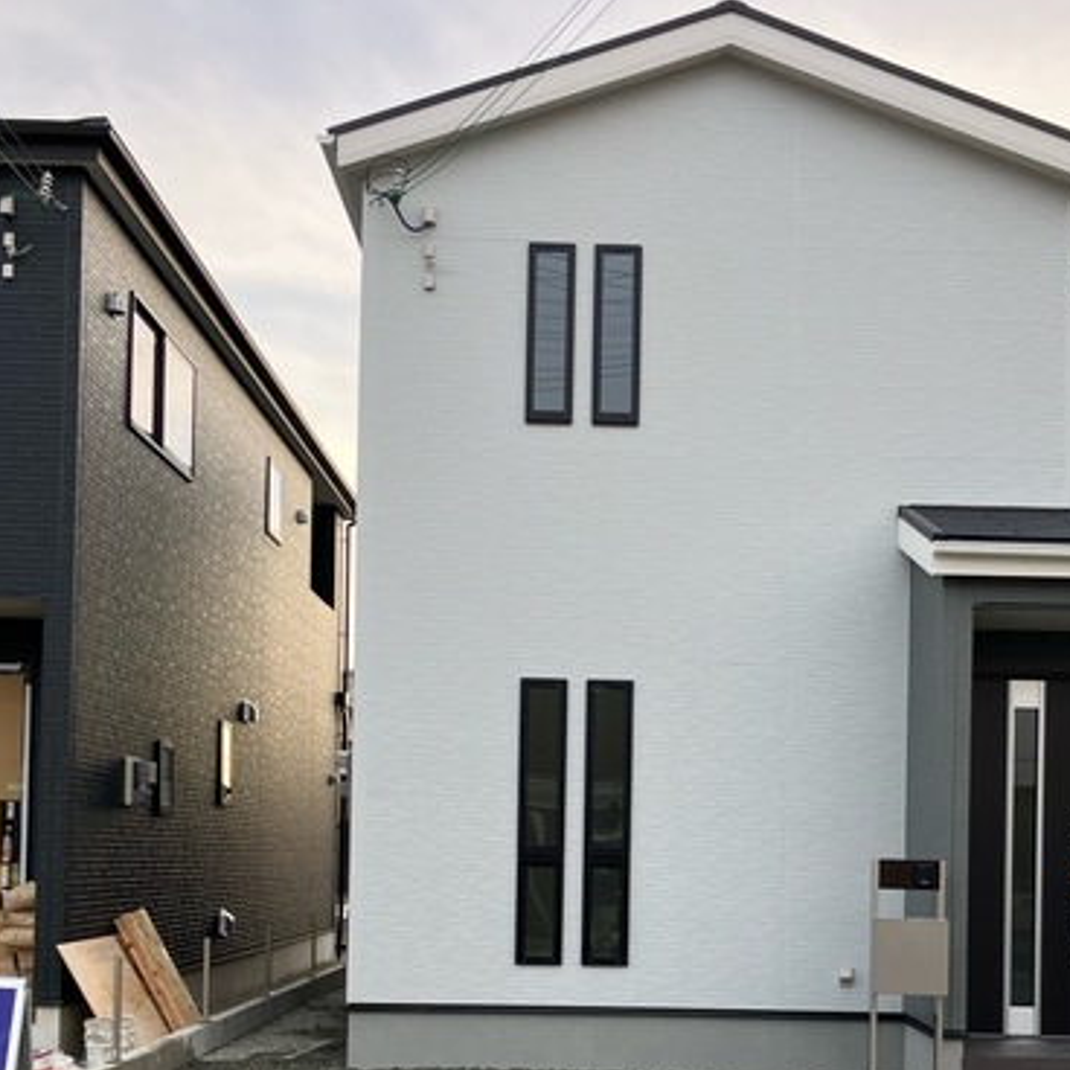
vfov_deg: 37.8
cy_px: 852
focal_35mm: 43
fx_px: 1504
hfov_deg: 39.1
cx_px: 622
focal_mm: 3.99
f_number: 1.8
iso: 40
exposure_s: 1/128
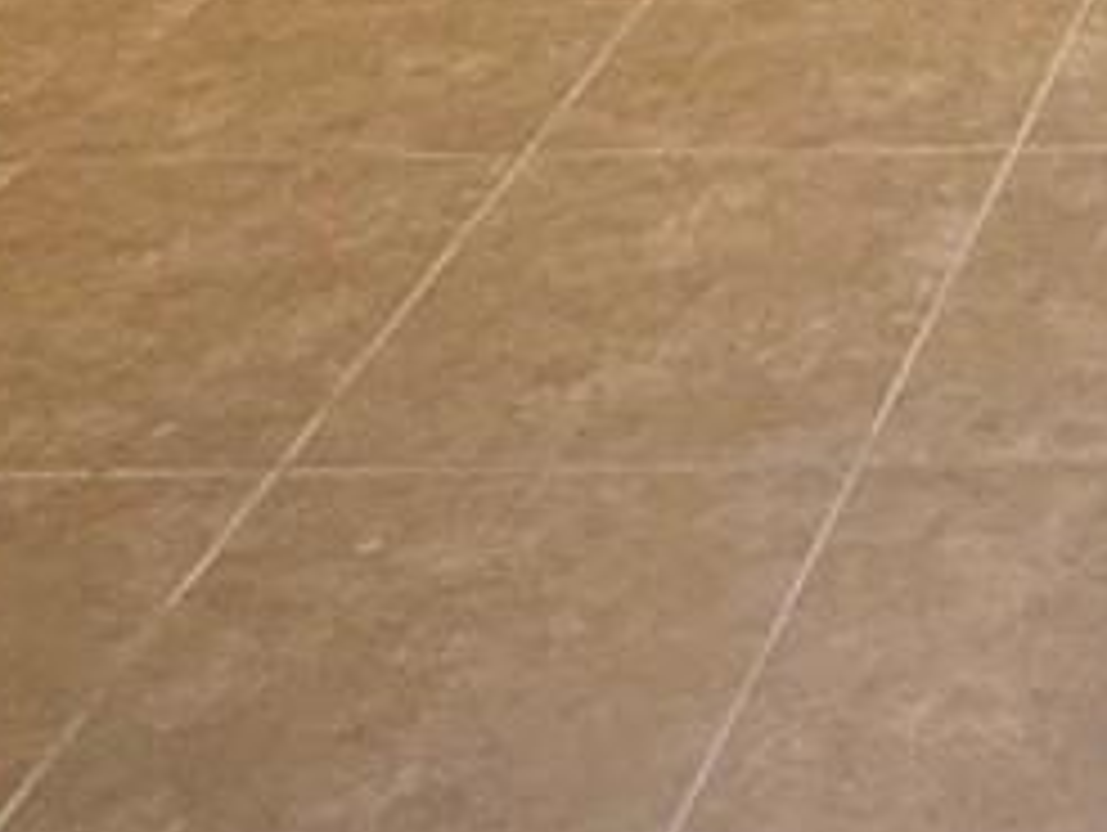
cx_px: 1953
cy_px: -571
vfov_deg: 14.6
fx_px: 2913
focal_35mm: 91
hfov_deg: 17.6
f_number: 2.2
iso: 200
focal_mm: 2.22
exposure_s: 1/60
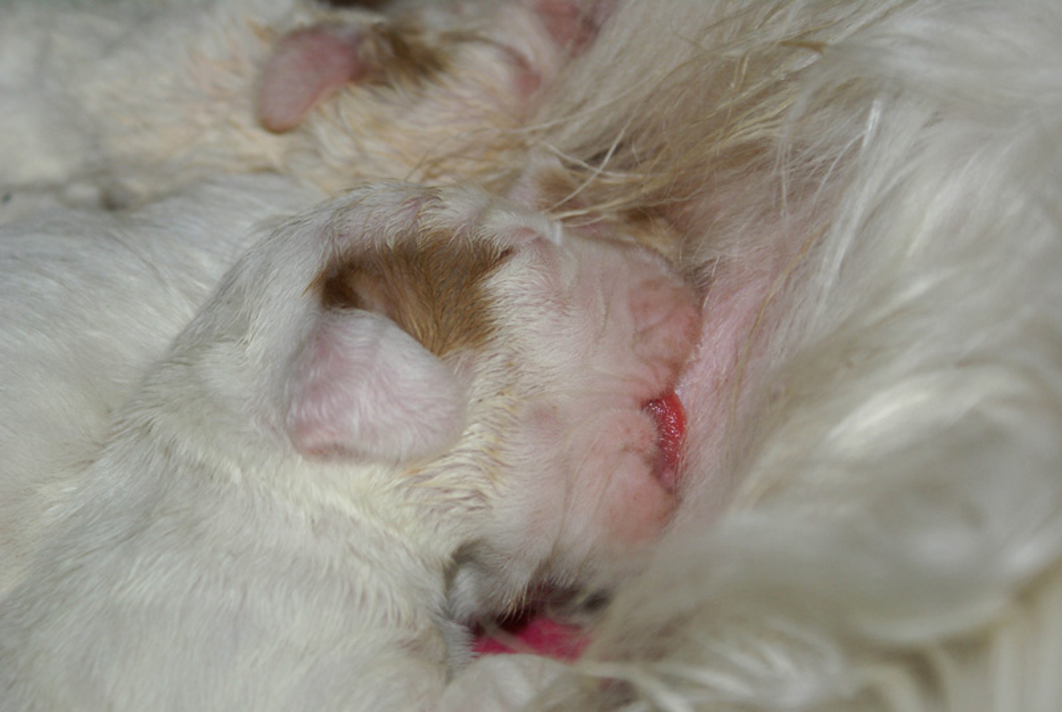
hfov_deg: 19.4
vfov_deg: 13.1
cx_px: 531
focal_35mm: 105
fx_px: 3102
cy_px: 356
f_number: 5.6
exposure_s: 1/125
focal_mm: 70
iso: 400
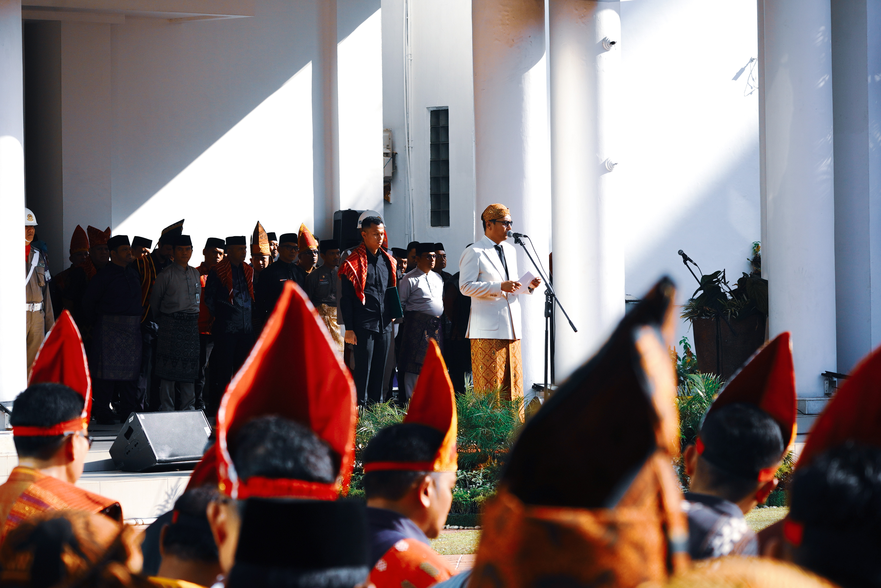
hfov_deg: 41.1
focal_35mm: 48
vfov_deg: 28.1
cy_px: 294
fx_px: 1175
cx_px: 440
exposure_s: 1/1250
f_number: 4
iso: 200
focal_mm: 32
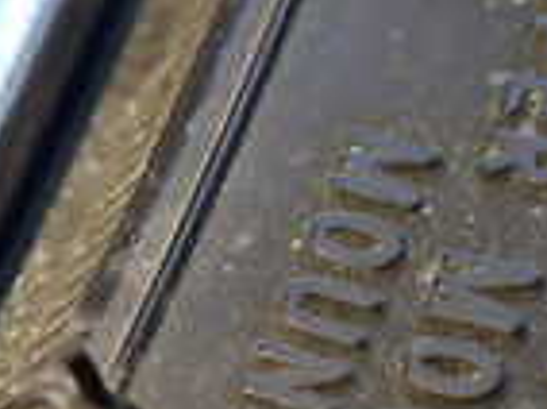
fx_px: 2003
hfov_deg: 14.7
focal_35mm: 127
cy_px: 459
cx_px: -220
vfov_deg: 11.5
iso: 320
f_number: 2.3
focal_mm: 5.4
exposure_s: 1/125
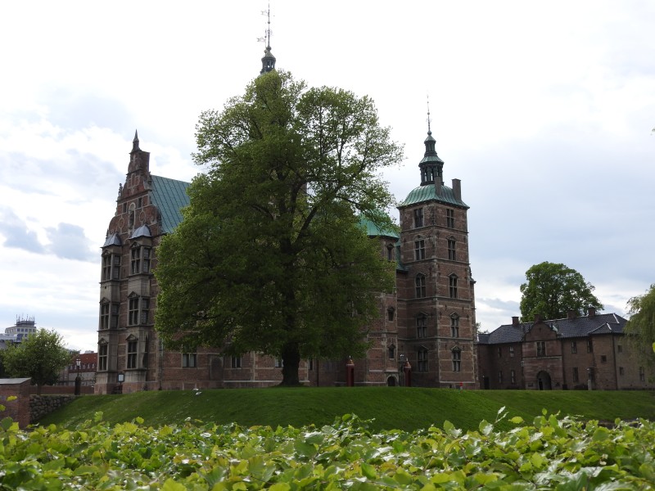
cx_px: 328
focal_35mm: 40
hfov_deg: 46.8
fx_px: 757
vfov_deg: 36.0
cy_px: 246
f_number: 3.8
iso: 100
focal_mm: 7.2
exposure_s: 1/1000
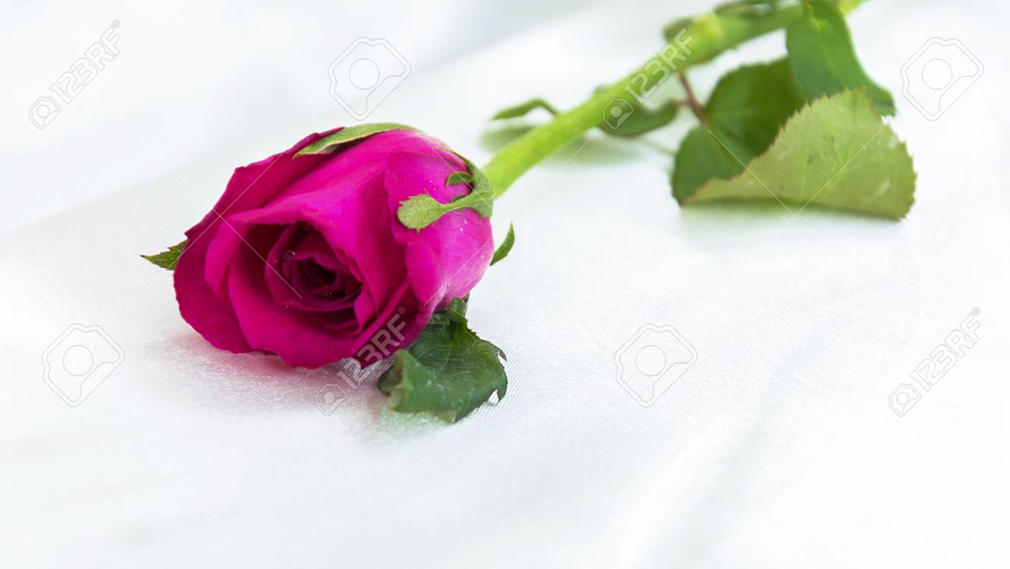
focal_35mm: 166
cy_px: 333
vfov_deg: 7.3
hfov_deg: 13.0
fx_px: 4434
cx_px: 506
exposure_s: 1/10
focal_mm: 105
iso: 100
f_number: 5.6
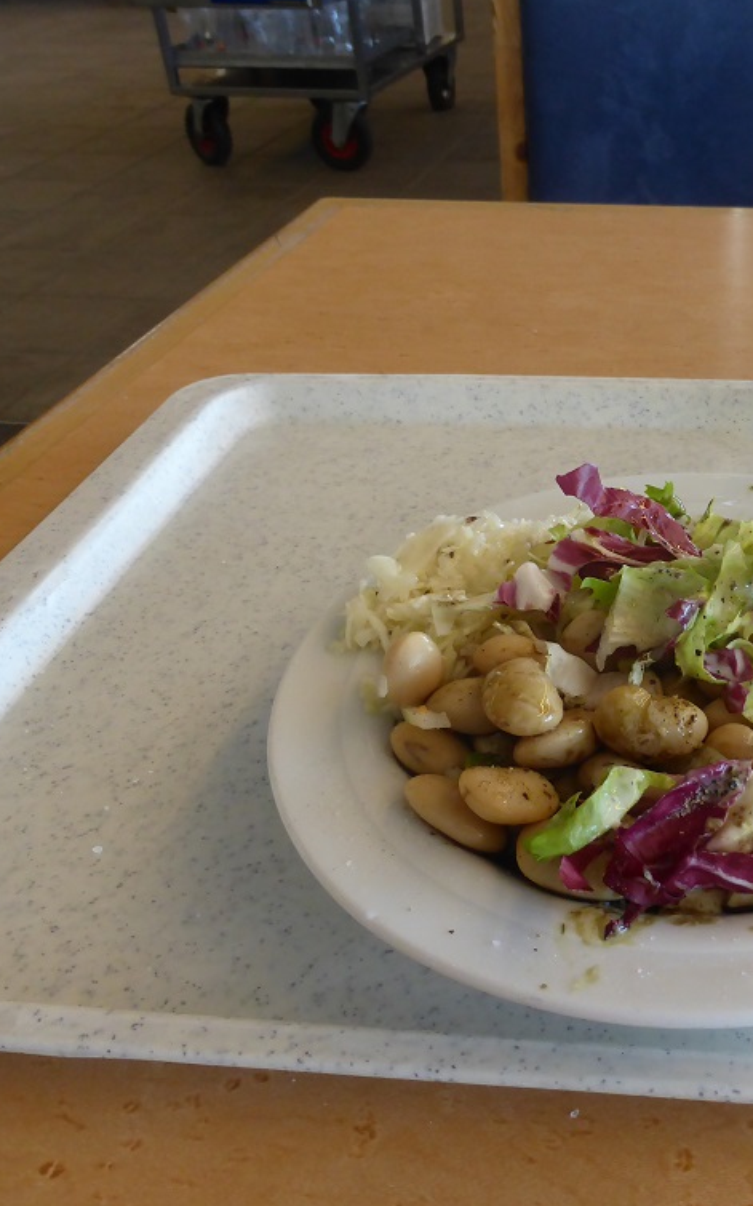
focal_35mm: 36
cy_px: 595
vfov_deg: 54.0
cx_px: 665
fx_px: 1183
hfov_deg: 33.6
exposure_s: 1/60
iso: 200
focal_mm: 4.3
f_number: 3.3
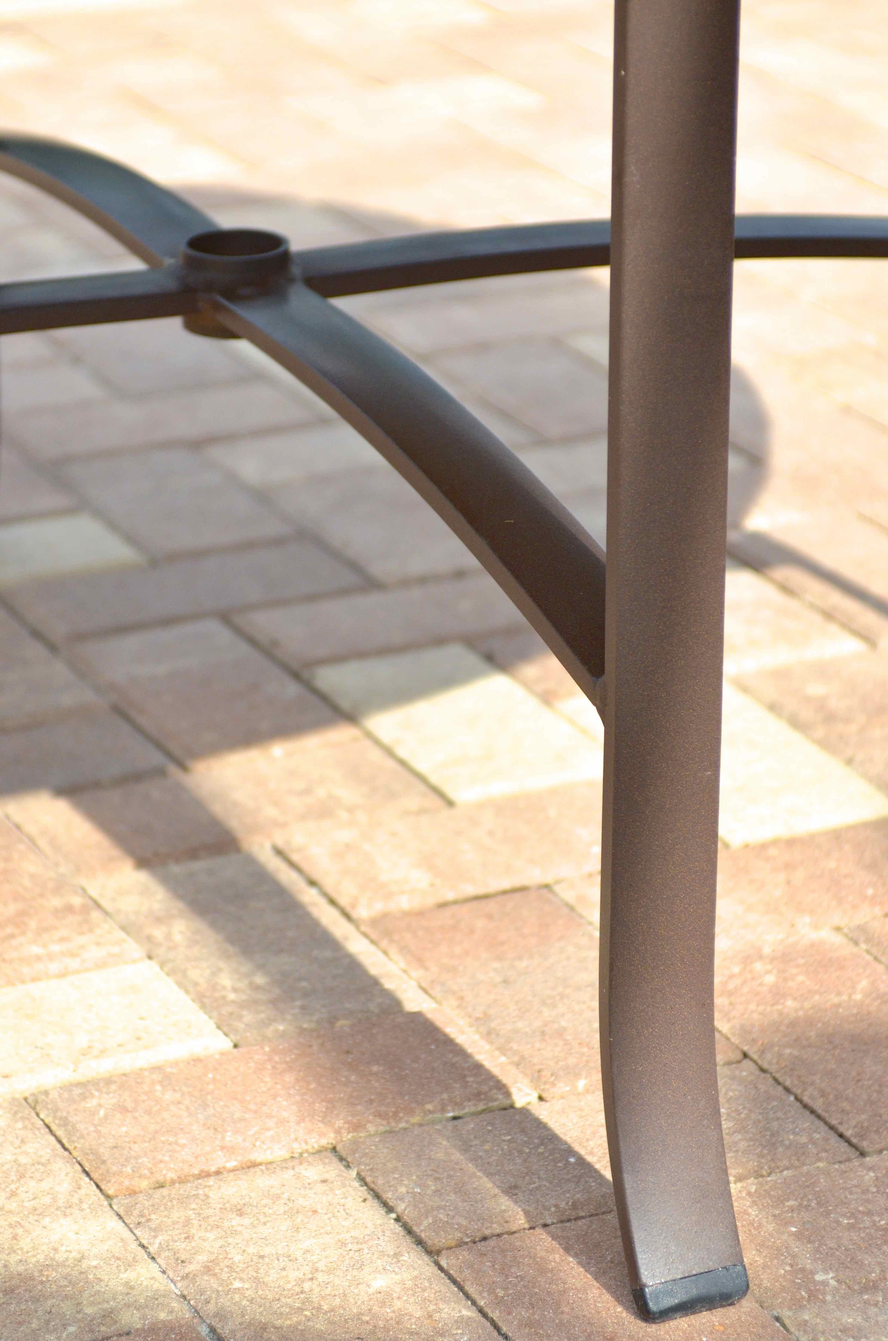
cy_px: 670
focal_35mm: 117
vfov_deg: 17.5
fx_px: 4348
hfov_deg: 11.7
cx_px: 444
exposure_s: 1/1250
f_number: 5
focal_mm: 78
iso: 400
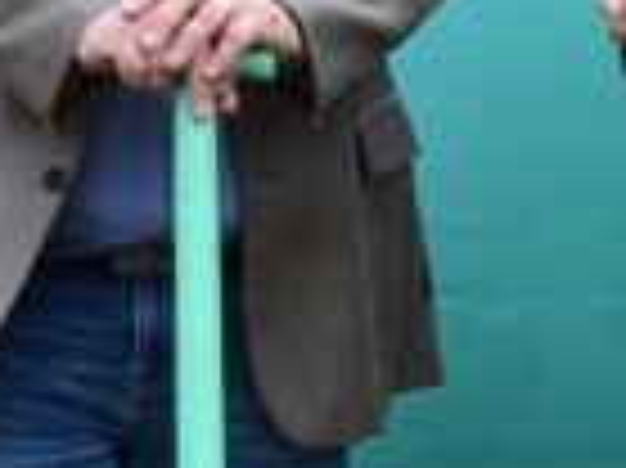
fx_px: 7336
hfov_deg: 4.8
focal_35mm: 406
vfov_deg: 3.7
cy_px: 97
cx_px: 1288
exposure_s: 1/400
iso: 400
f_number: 11
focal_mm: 38
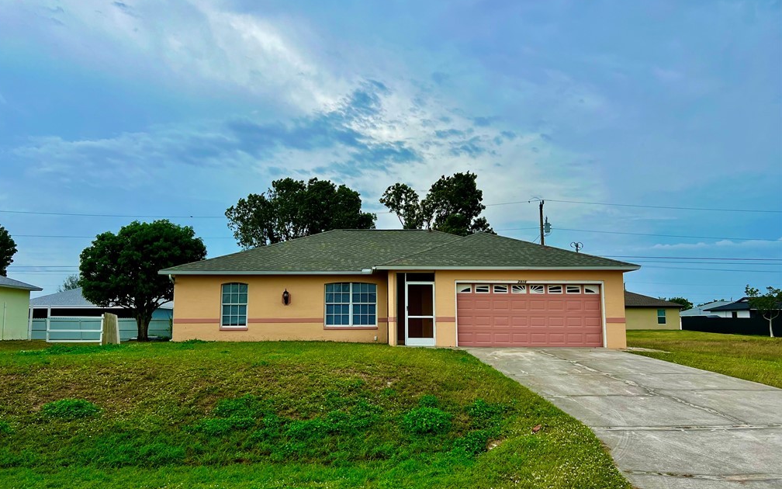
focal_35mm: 28
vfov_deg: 44.5
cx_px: 386
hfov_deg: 66.5
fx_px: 597
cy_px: 254
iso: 50
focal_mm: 5.7
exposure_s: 1/1295
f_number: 1.5
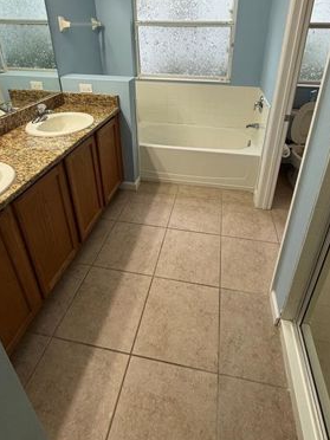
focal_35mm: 20
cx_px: 177
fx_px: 254
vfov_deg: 78.5
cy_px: 140
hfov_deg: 65.9
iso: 80
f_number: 2.2
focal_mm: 2.22
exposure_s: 1/120
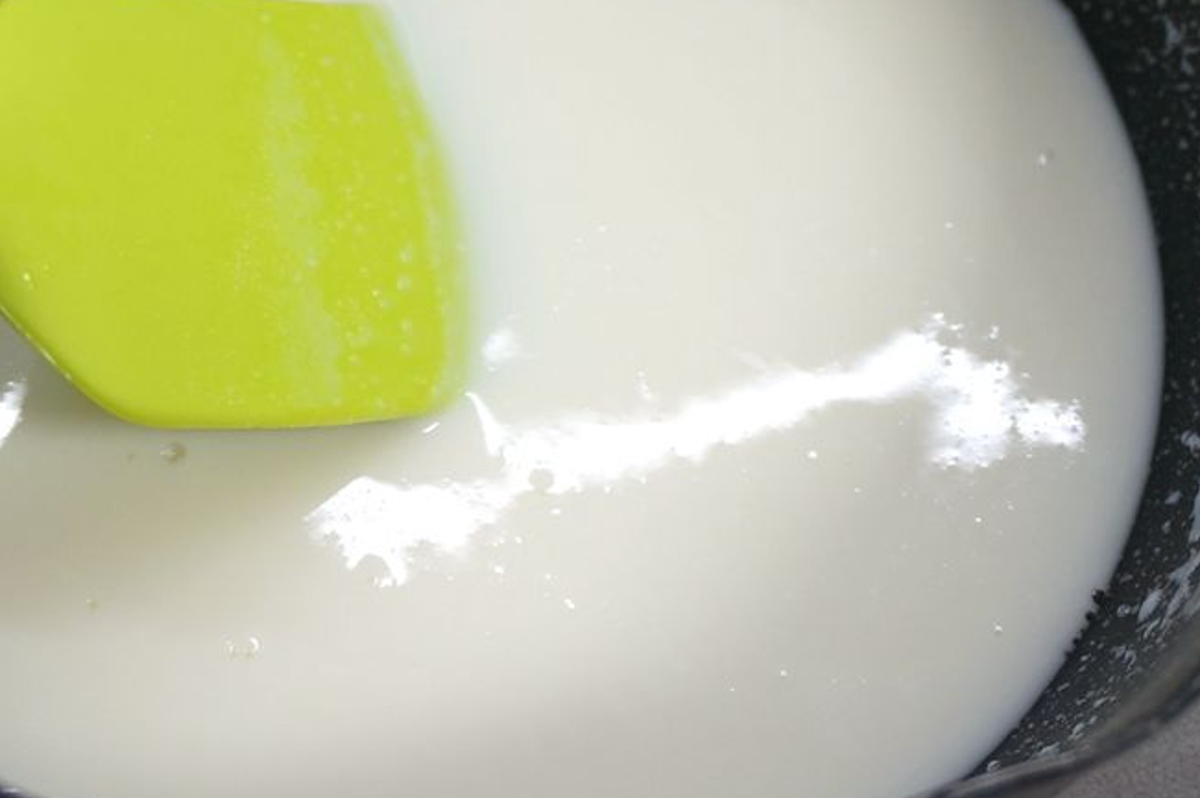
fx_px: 2398
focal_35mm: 72
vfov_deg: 18.8
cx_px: 486
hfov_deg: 28.0
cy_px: 245
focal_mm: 26
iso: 400
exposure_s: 1/60
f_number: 4.5
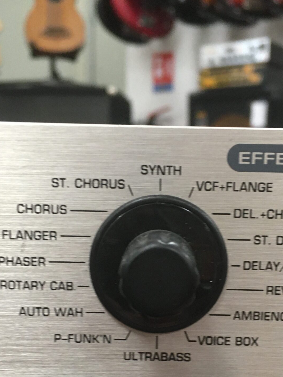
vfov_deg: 35.9
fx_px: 567
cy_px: 289
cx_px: 159
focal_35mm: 52
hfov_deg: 28.0
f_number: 2.2
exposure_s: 1/33
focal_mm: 4.15
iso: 160
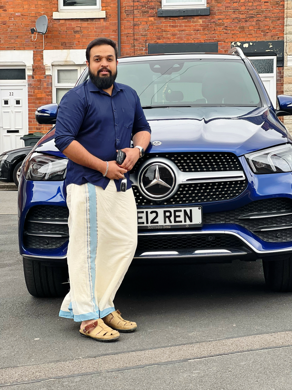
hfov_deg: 19.1
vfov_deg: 25.3
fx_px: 866
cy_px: 195
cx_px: 146
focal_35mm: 77
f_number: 2.8
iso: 32
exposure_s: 1/121
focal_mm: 9
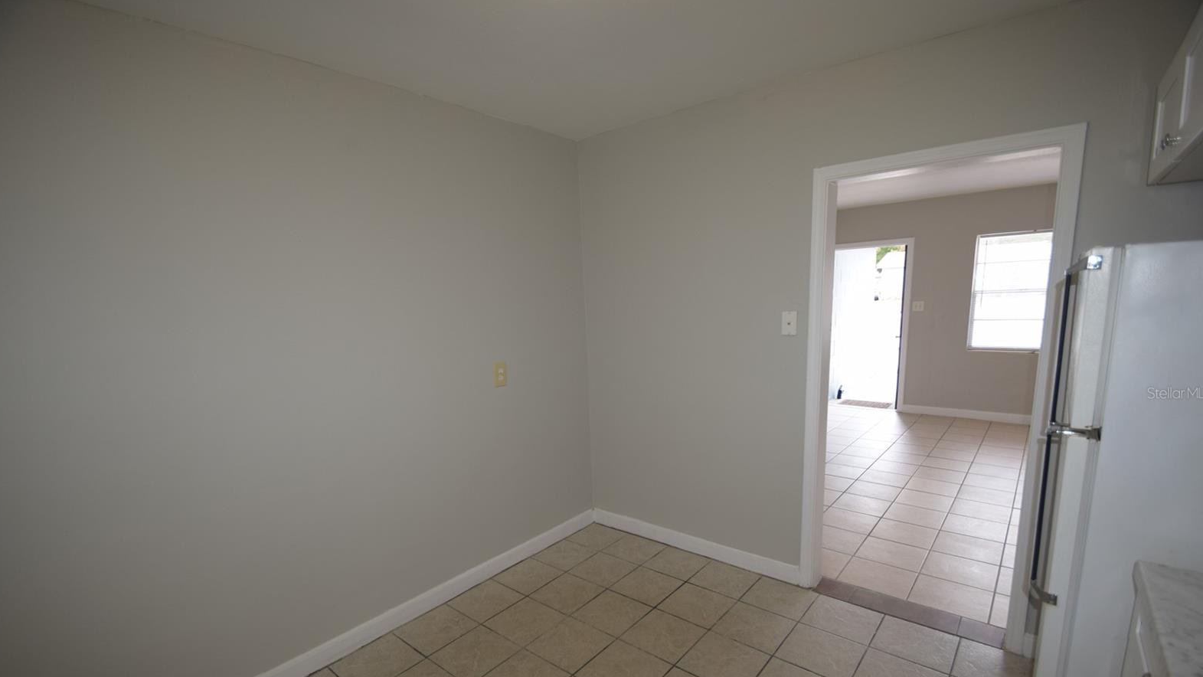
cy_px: 393
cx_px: 603
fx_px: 510
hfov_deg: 99.4
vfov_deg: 66.7
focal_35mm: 16
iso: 400
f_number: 3.5
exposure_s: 1/80
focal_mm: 10
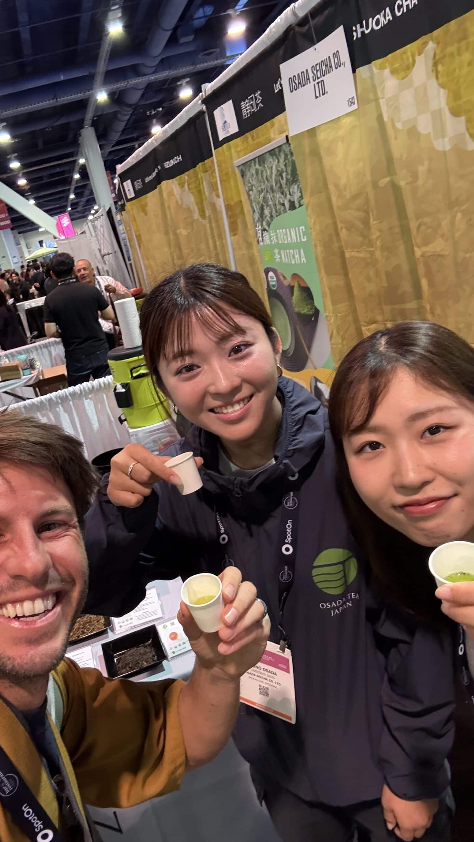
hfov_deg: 43.9
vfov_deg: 71.9
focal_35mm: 26
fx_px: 581
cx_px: 170
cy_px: 424
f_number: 1.9
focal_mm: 2.69
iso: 250
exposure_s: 1/40
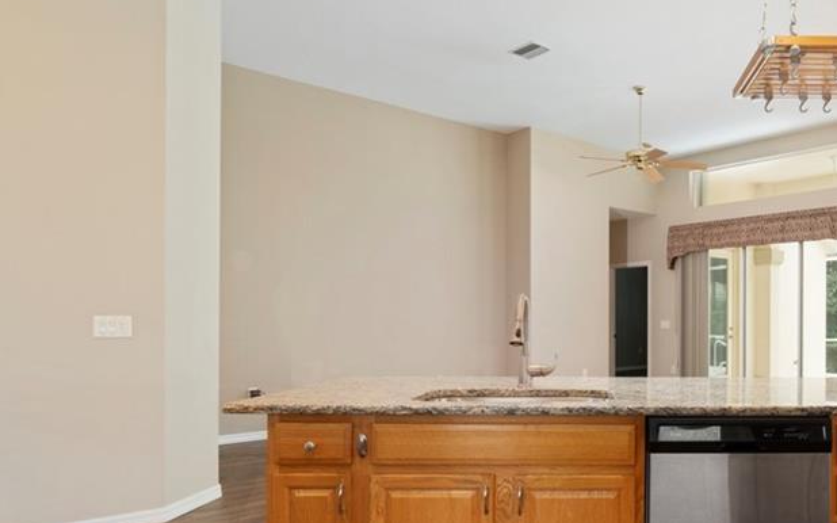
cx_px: 649
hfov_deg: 62.1
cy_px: 354
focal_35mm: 28
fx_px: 635
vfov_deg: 44.0
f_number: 8
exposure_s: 1/4
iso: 320
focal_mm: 11
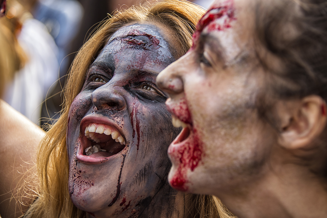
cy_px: 109
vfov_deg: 6.3
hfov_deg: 9.5
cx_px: 164
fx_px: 1975
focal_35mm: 218
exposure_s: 1/200
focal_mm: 145
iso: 200
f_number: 5.6
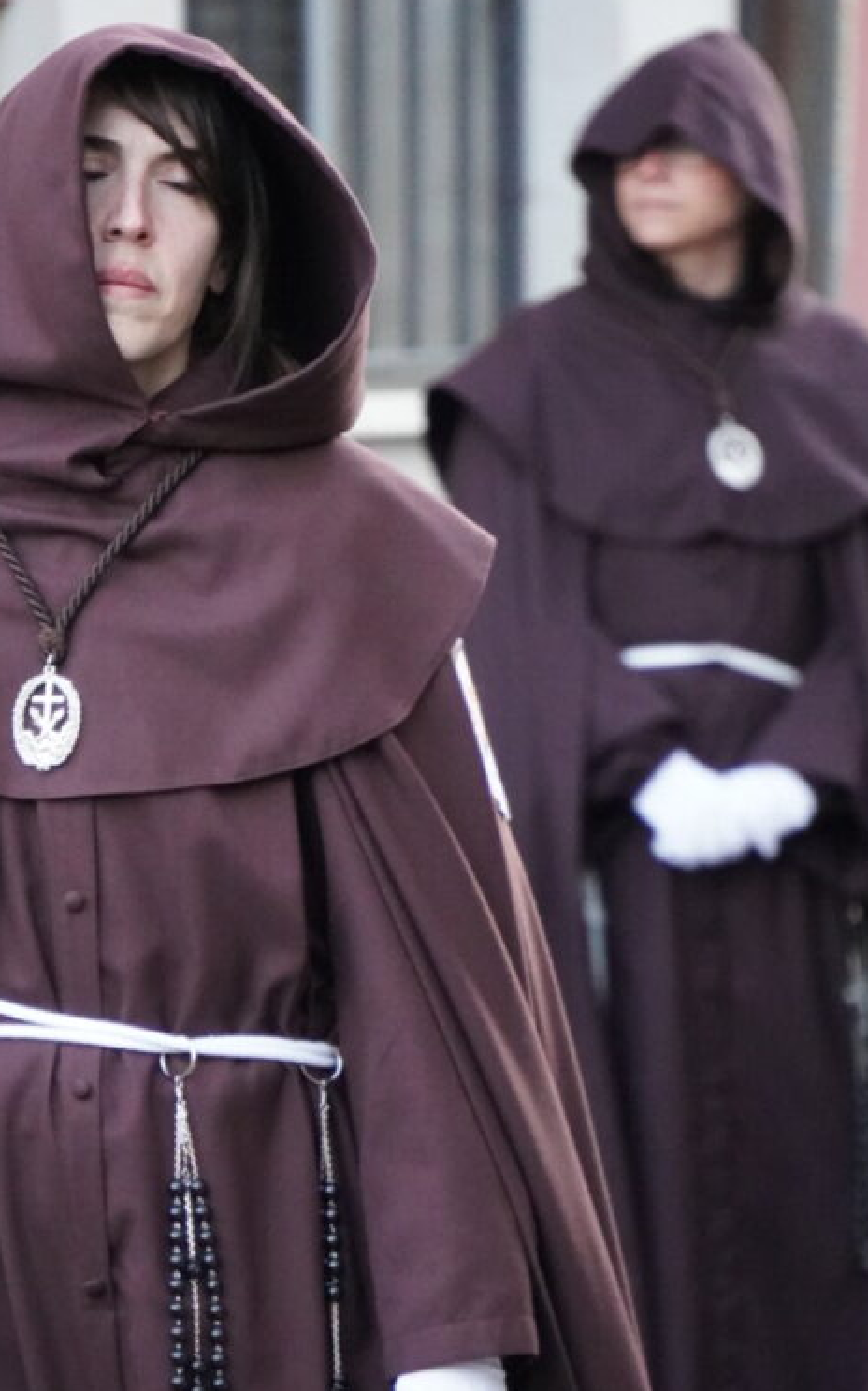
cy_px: 831
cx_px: 443
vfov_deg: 4.6
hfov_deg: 2.9
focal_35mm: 453
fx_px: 17148
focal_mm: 191
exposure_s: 1/60
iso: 6400
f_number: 6.3
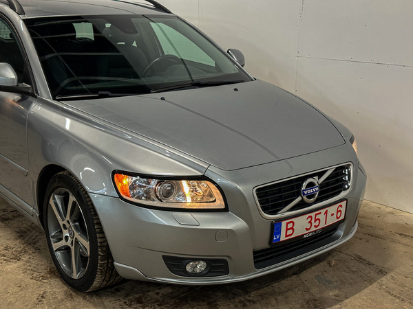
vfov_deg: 30.3
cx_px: 206
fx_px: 573
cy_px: 154
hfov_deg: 39.7
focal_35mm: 48
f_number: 1.78
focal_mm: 6.86
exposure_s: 1/50
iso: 160
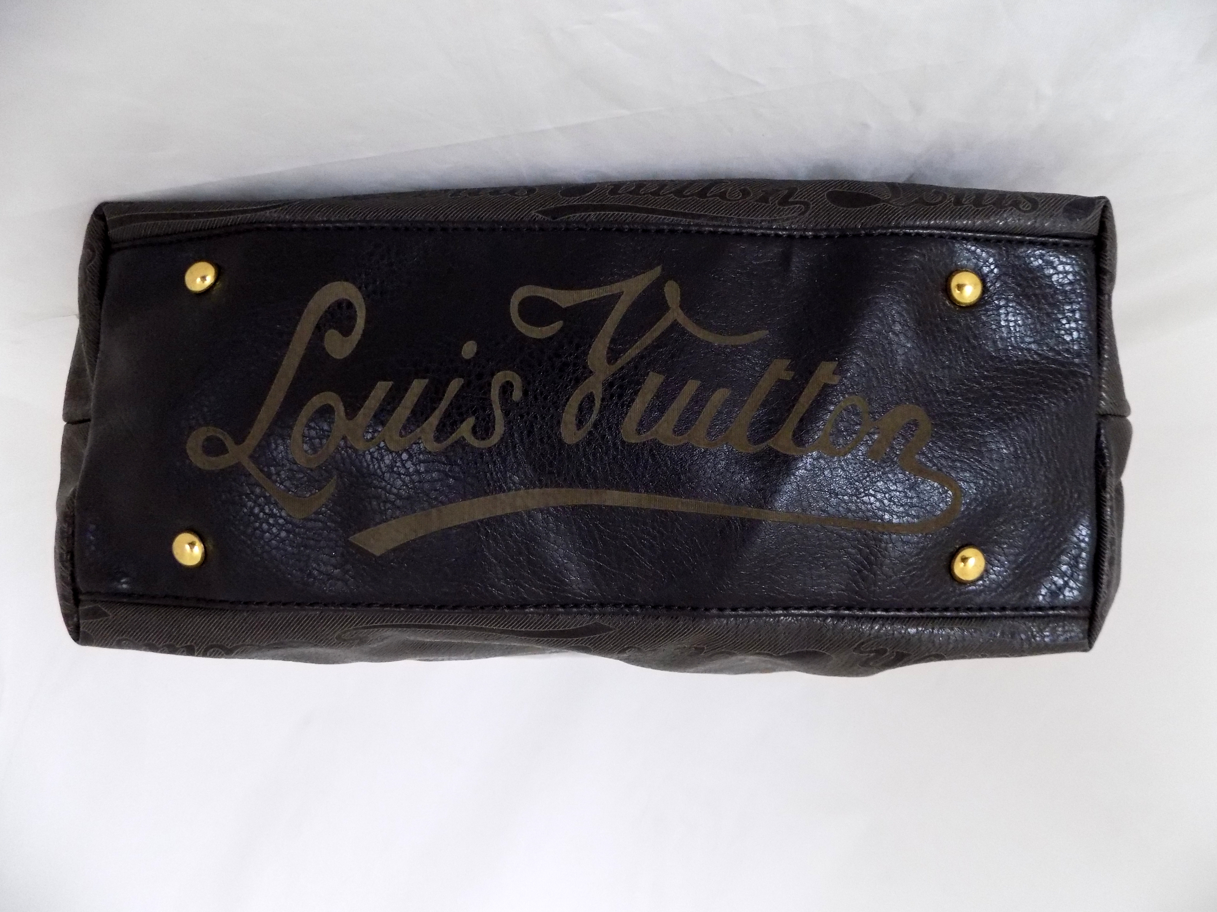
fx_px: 809
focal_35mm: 23
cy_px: 456
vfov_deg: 58.9
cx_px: 608
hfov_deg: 73.9
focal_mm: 4
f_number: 3.1
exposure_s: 1/15
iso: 400
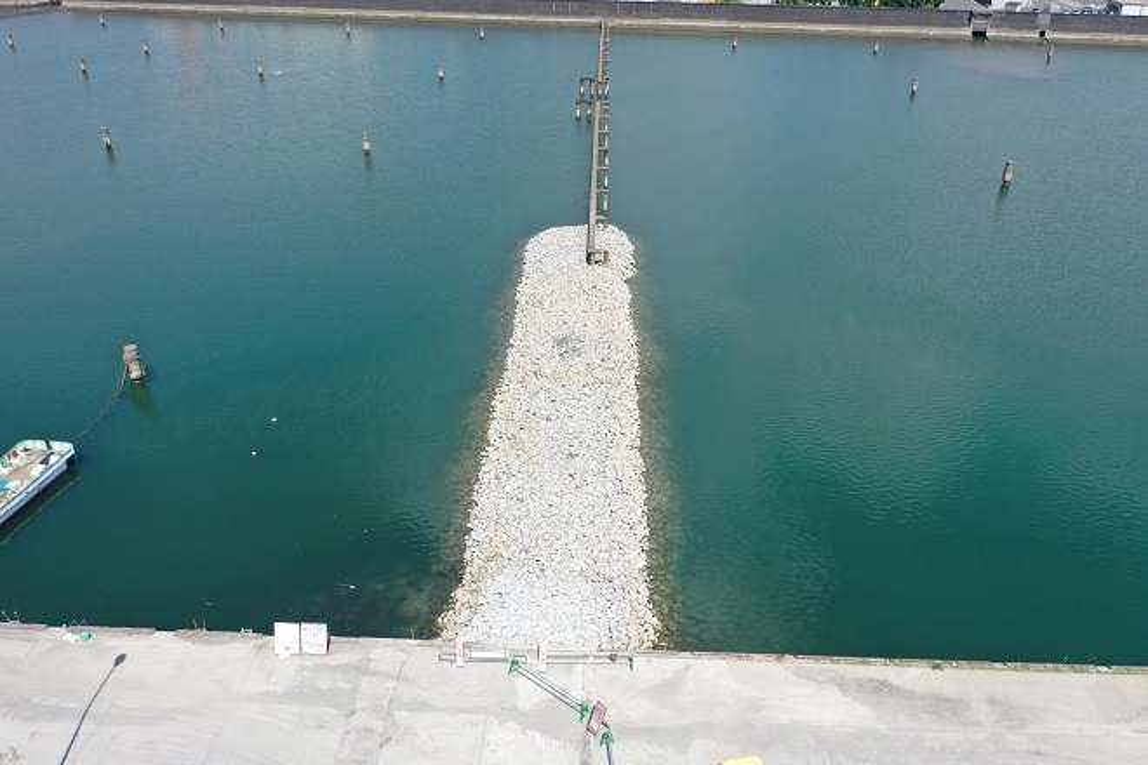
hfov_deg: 65.5
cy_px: 382
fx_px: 893
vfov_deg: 46.4
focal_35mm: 28
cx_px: 574
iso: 100
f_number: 4
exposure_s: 1/800
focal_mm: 10.26
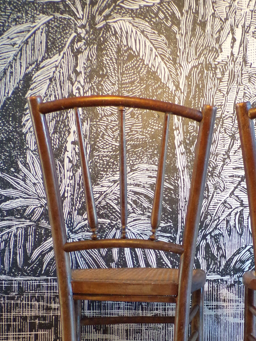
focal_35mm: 61
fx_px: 601
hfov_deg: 23.4
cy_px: 269
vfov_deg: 30.9
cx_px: 231
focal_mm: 5.8
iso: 312
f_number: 3.2
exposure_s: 1/17
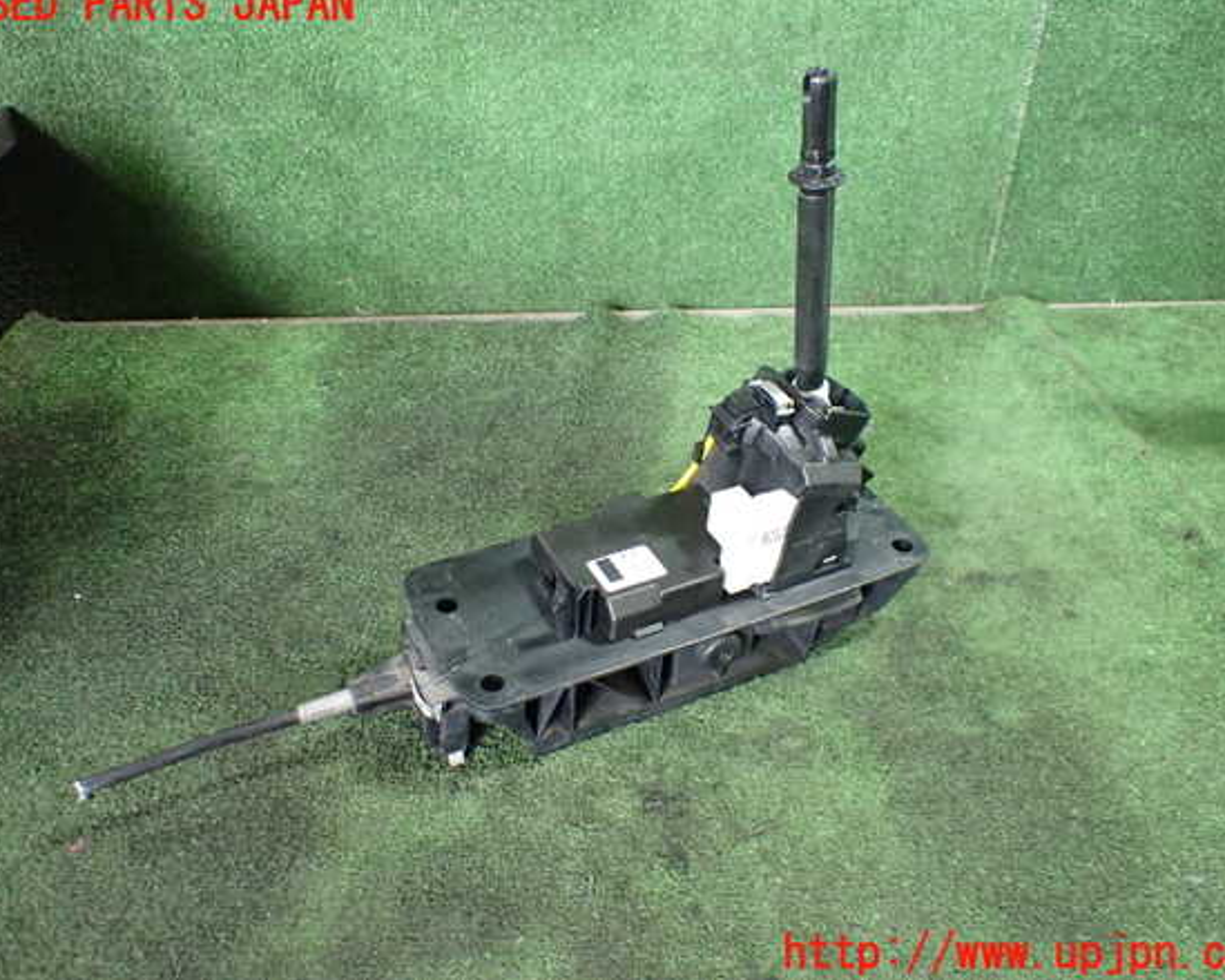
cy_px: 480
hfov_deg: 55.7
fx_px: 1160
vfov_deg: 45.8
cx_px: 618
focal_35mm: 32
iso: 800
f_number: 2.3
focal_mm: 5.4
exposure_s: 1/60
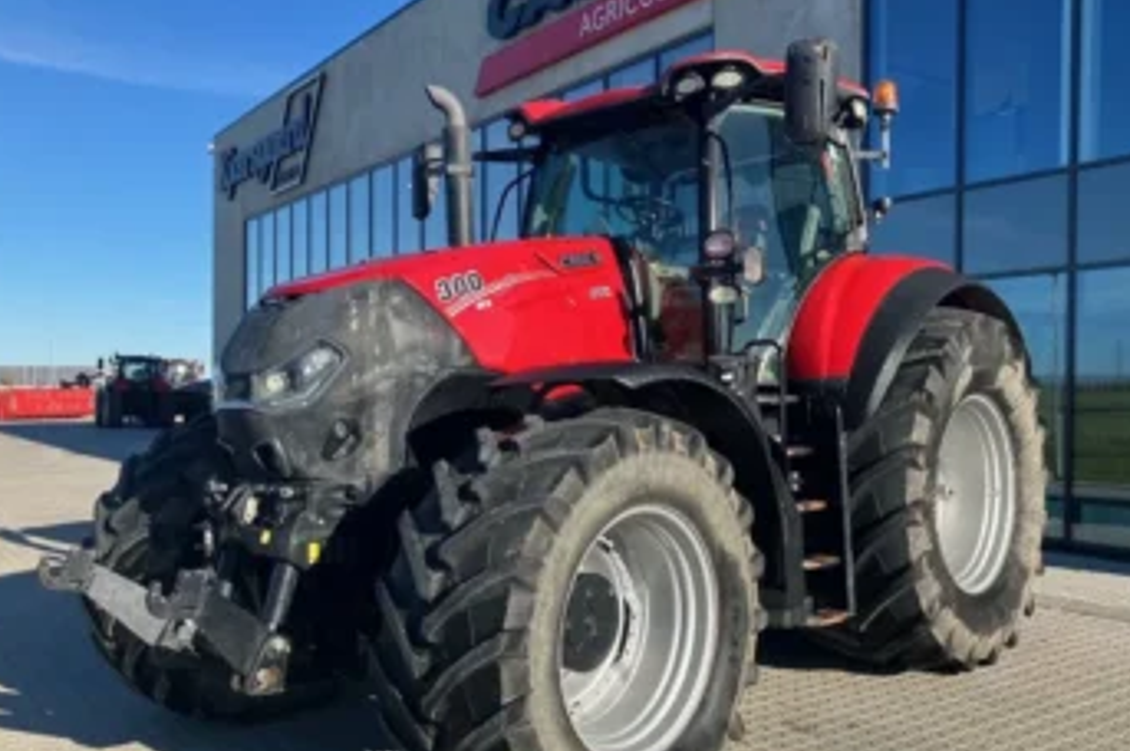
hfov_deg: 55.8
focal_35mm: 34
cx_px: 583
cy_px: 425
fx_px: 1066
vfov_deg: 38.7
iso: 32
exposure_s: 1/1012
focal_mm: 3.99
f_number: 1.8
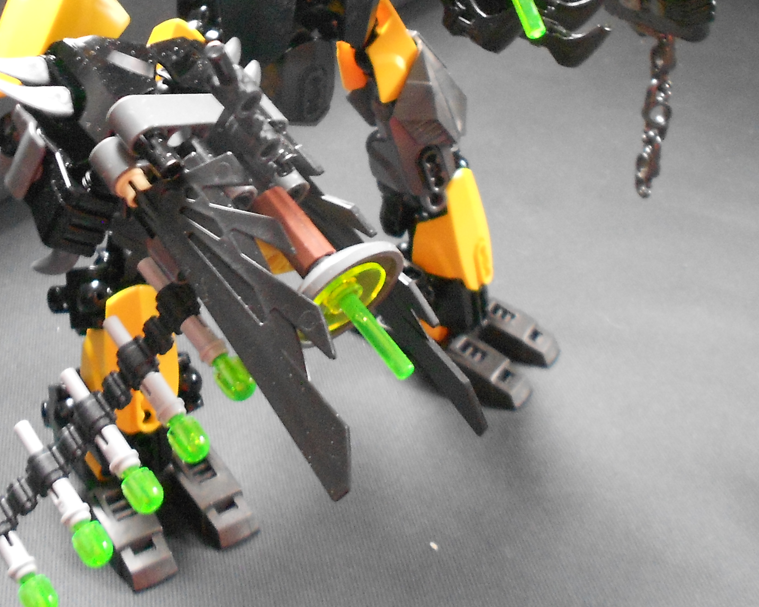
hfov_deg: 37.3
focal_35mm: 50
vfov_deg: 29.8
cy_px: 162
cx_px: 325
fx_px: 1123
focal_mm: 4.6
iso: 400
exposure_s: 1/8
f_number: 3.2
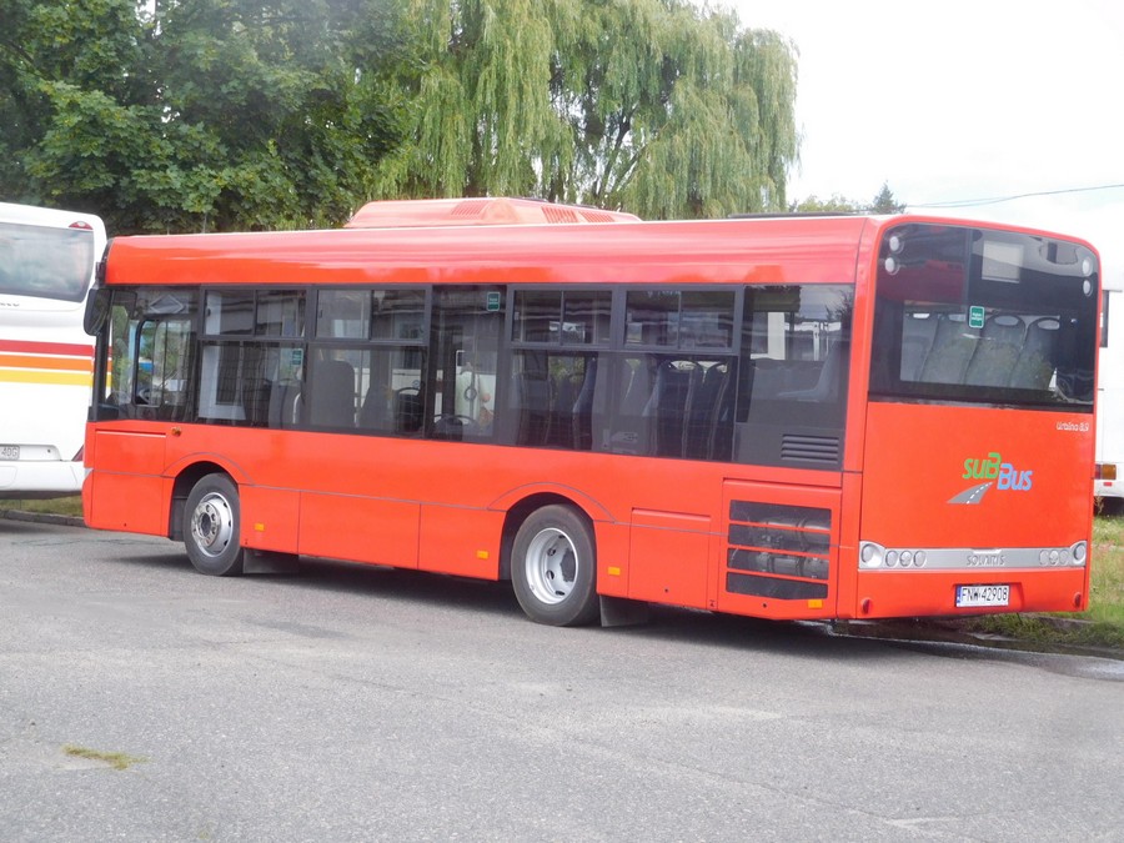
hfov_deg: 27.8
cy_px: 422
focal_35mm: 70
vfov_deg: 21.0
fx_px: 2273
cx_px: 562
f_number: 4.5
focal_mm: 12.5
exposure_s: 1/250
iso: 180
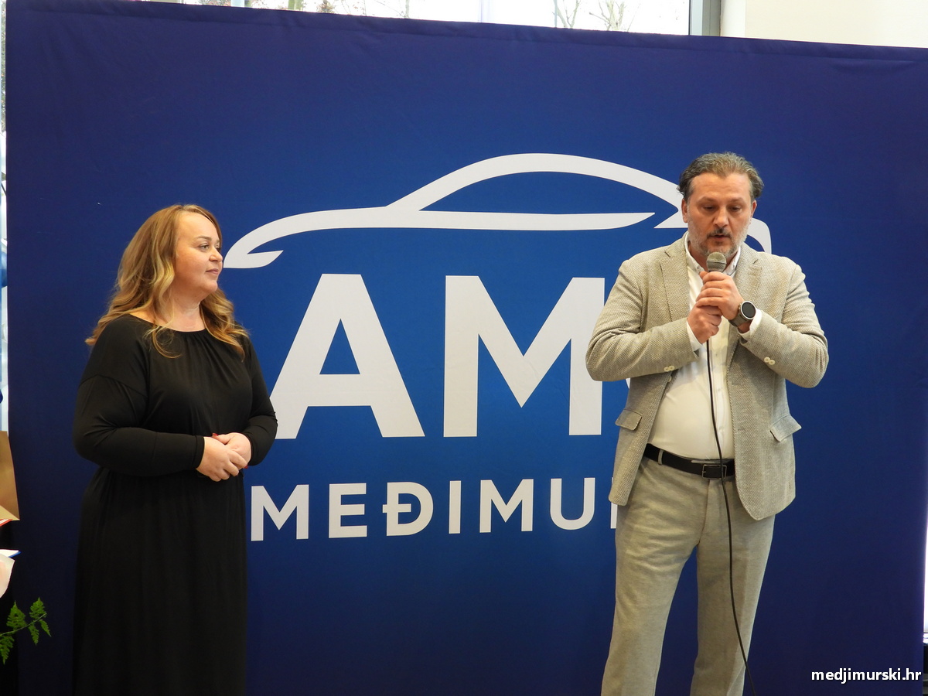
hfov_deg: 40.4
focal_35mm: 47
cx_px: 464
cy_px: 348
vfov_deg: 30.9
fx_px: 1260
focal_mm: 8.5
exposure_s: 1/30
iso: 280
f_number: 3.2
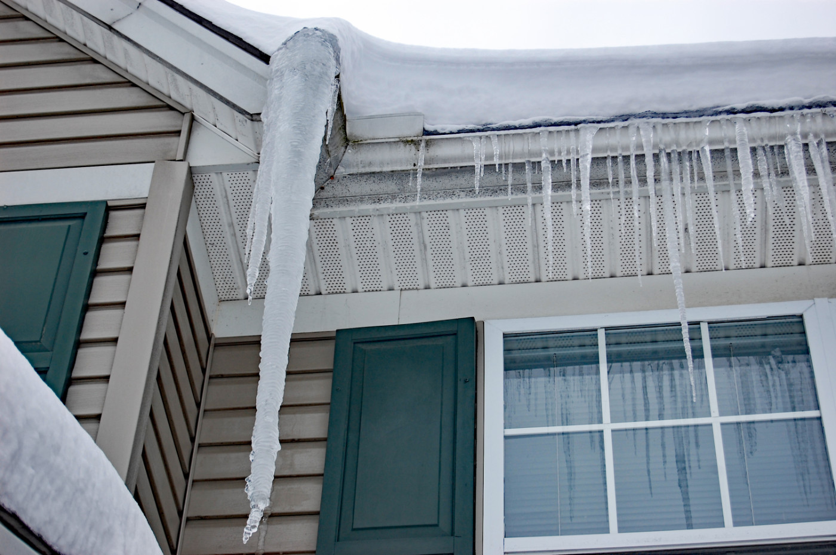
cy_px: 278
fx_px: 1914
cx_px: 418
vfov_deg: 16.5
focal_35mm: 82
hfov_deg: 24.6
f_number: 7.1
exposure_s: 1/200
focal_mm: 55
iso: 200
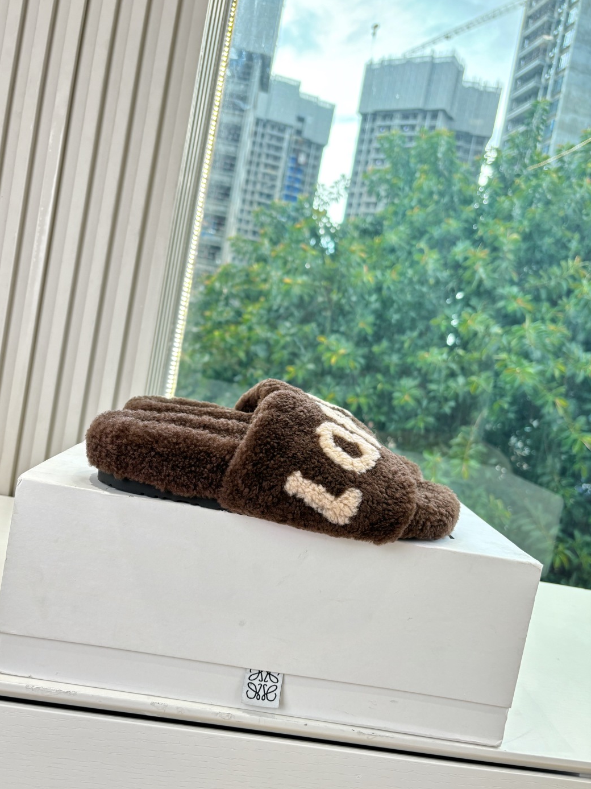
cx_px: 288
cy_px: 395
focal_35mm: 27
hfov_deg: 51.3
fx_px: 615
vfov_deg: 65.3
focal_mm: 5.96
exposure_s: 1/130
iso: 64
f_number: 1.6
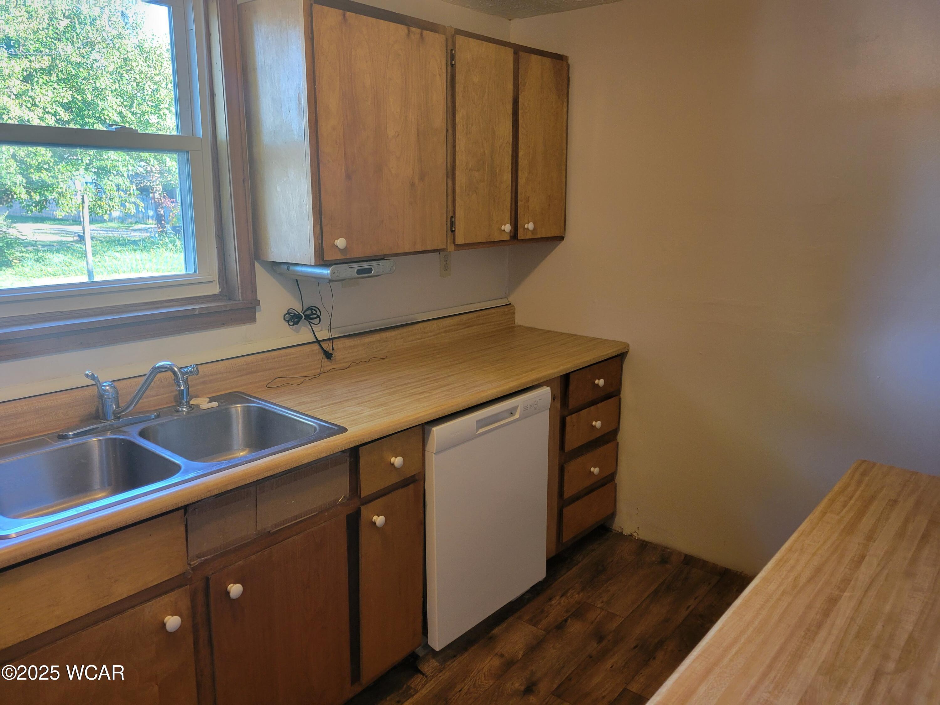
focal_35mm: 26
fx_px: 706
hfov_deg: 67.3
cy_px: 352
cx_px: 470
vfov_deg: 53.1
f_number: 1.8
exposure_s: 1/40
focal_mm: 5.4
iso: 200
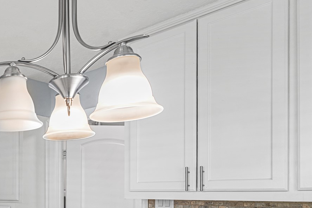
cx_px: -34
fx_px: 338
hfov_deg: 40.0
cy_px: 212
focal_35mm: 39
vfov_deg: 31.4
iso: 100
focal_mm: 16
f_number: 8
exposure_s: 2
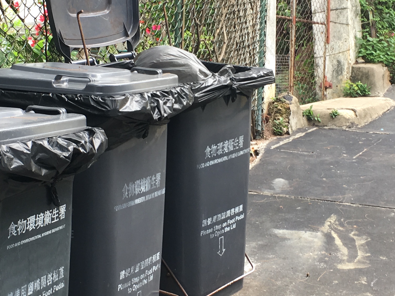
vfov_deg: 18.9
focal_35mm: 78
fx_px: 890
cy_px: 123
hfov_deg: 25.0
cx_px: 189
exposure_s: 1/101
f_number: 2.2
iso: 25
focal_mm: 4.15
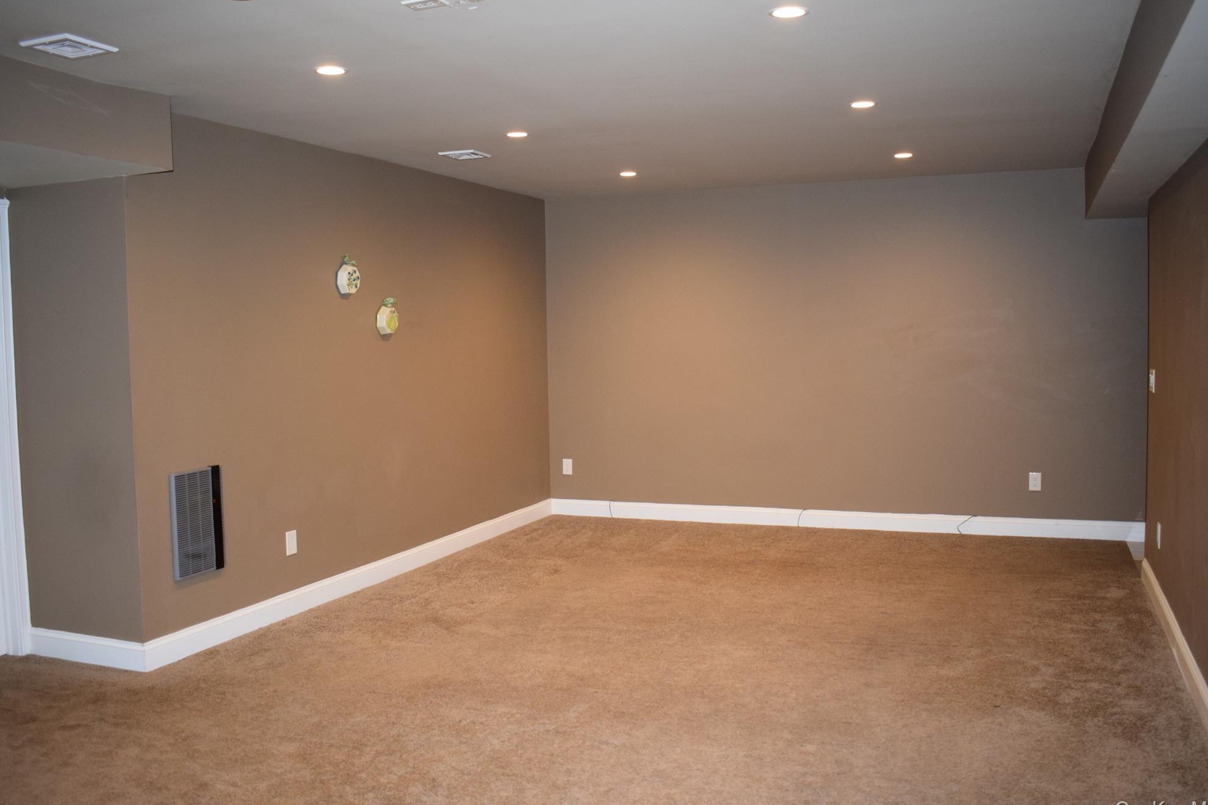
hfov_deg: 60.3
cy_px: 407
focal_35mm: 31
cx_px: 615
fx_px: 1040
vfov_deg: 42.3
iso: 1100
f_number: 3.8
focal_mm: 20
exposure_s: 1/60
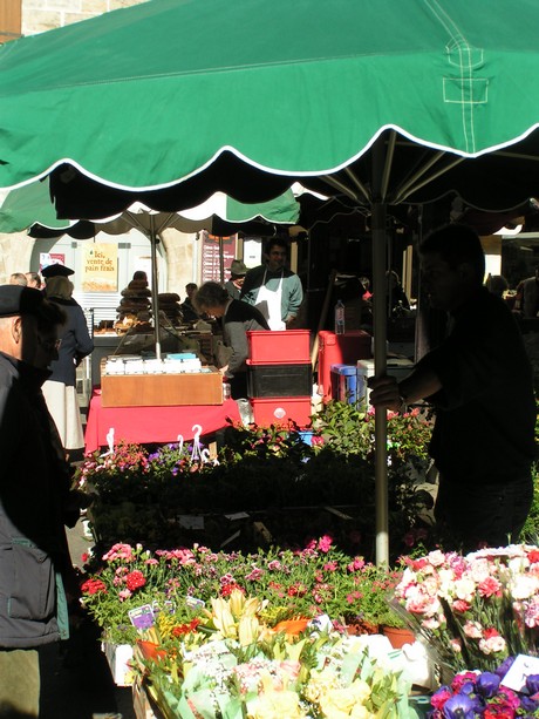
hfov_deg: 21.6
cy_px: 360
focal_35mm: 68
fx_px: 1411
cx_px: 270
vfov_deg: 28.6
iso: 50
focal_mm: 10.5
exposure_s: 1/250
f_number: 5.6
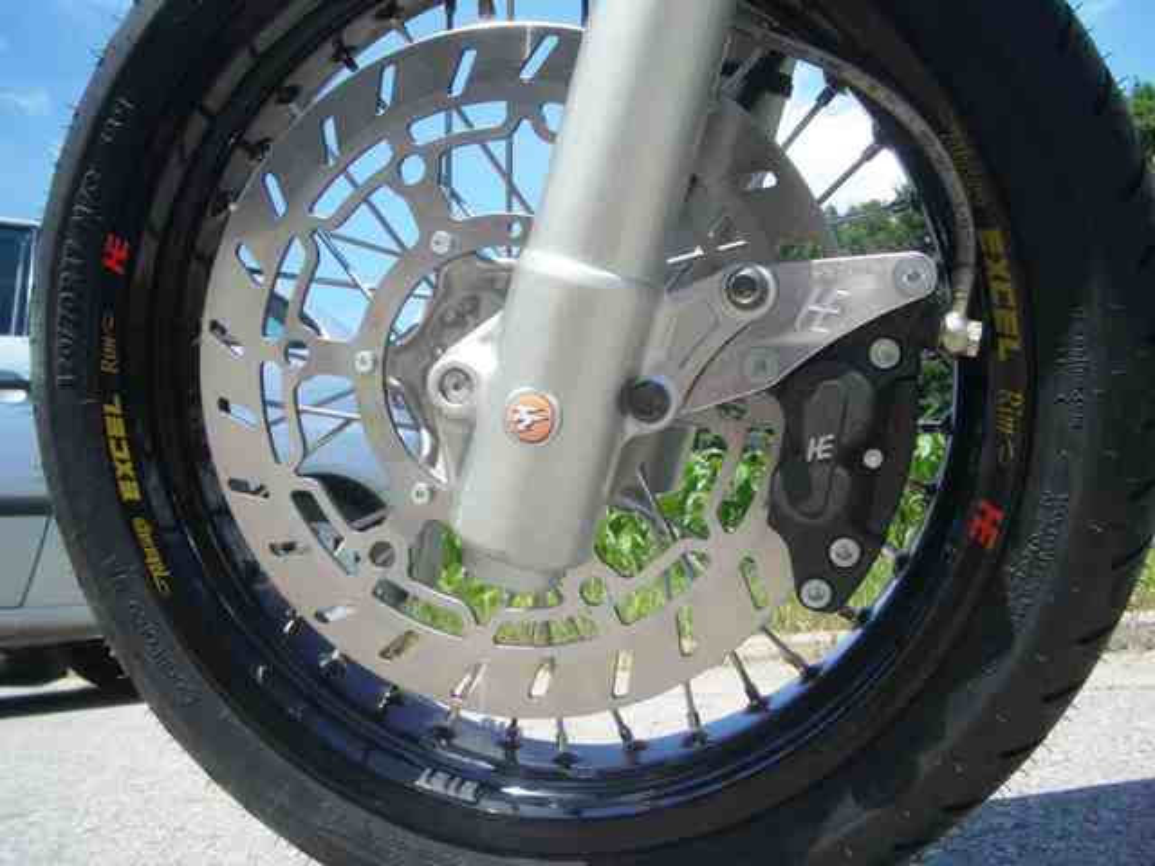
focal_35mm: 35
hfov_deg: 52.6
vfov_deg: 40.7
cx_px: 578
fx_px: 1168
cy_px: 433
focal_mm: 5.8
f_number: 4.3
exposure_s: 1/400
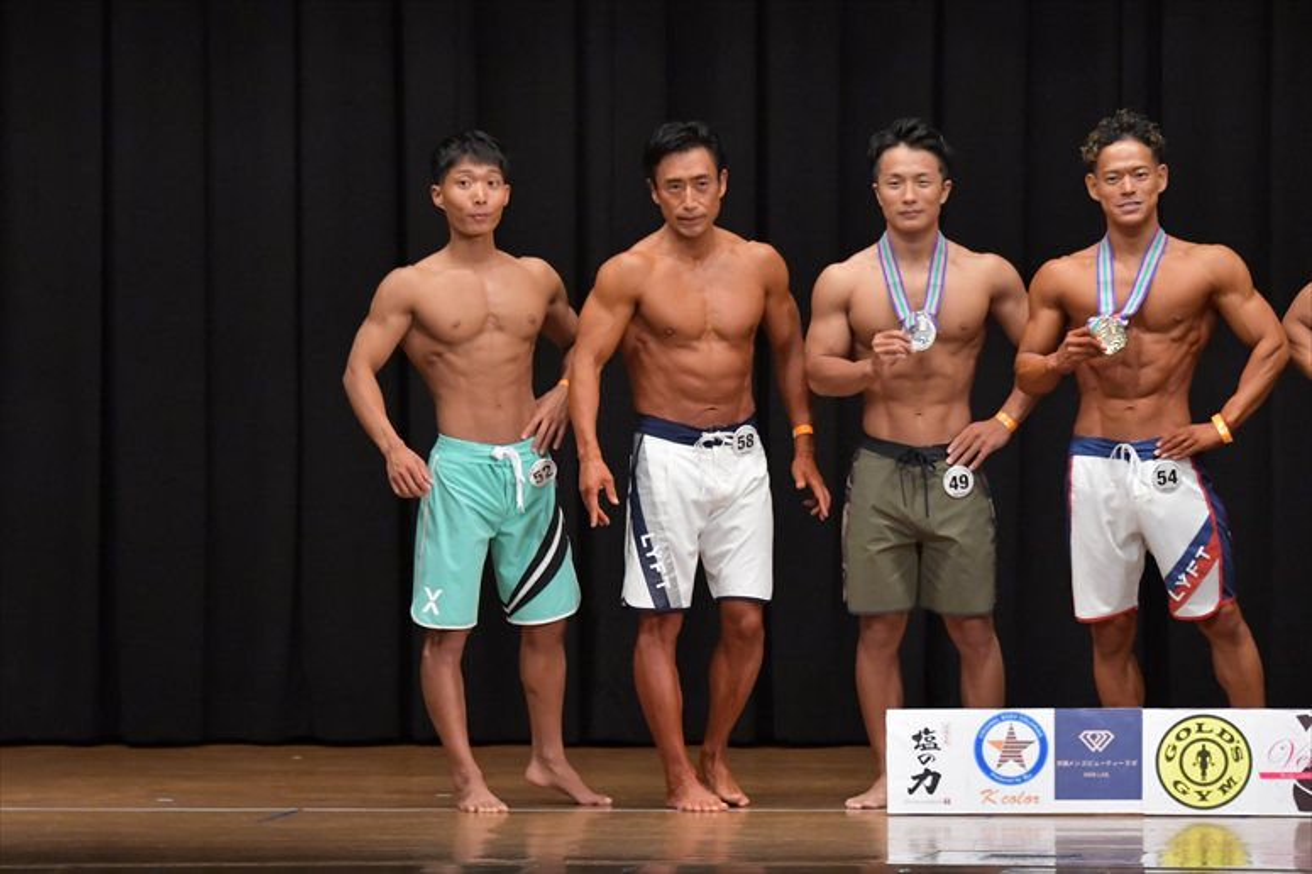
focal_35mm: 225
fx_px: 8196
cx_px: 656
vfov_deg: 6.1
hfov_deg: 9.2
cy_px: 437
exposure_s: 1/400
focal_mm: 150
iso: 6400
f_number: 5.6
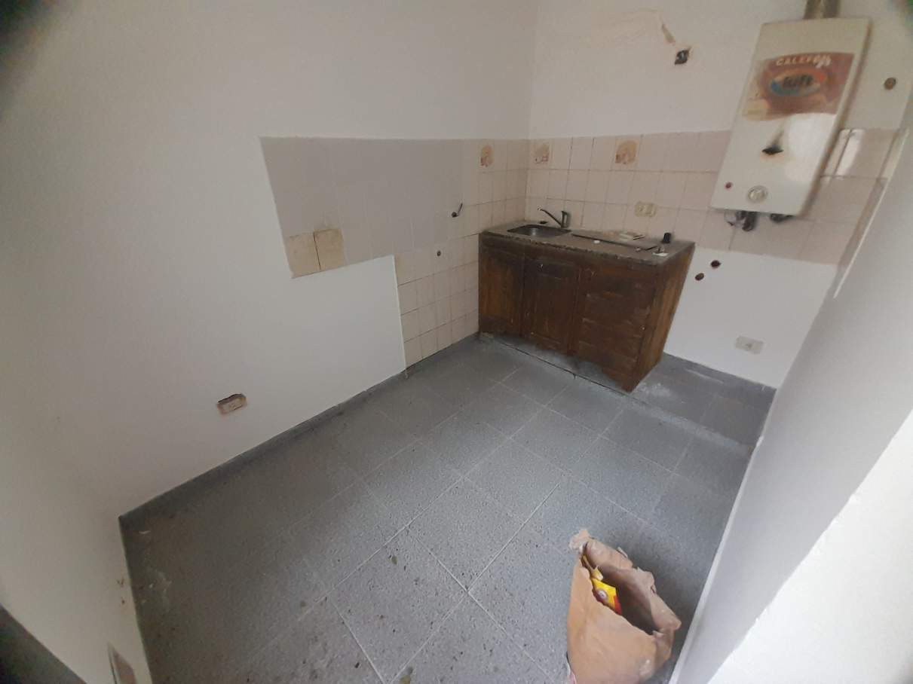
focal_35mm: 13
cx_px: 456
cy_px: 342
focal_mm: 1.13
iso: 200
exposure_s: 1/50
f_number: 2.2
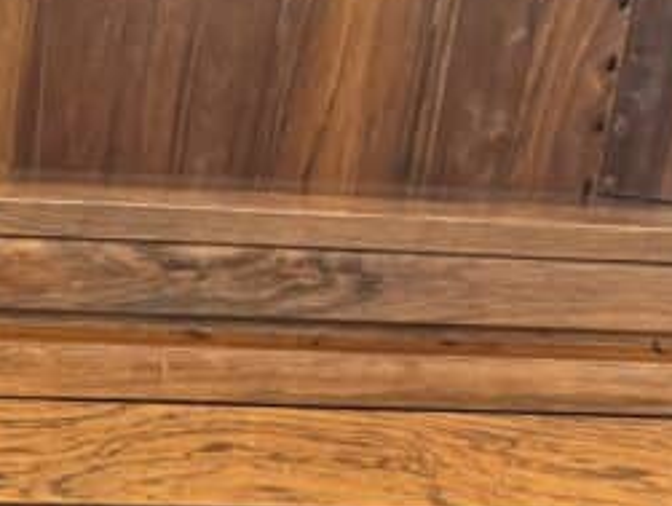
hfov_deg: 14.5
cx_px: -779
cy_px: 550
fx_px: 2041
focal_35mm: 105
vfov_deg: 13.8
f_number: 1.78
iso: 640
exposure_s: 1/33
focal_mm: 6.76
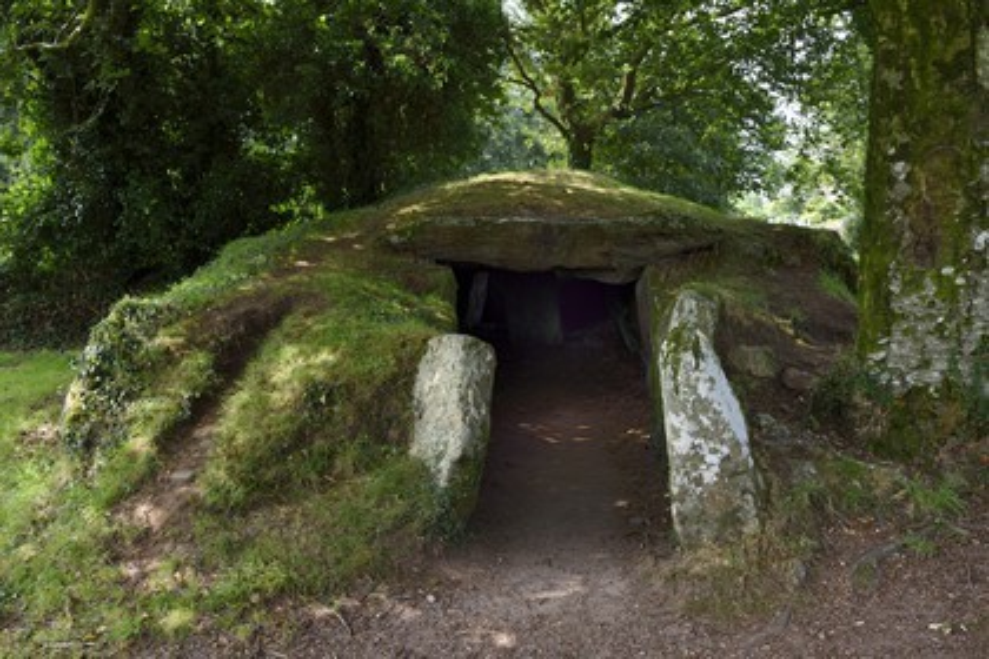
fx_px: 852
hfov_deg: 60.3
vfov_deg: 42.3
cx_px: 494
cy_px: 330
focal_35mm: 31
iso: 800
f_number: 13
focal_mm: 31
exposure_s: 1/100
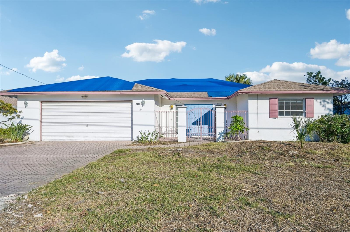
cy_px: 116
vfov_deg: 55.0
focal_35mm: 23
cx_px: 175
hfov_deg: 76.2
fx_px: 223
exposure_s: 1/3200
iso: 400
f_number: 8
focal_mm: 23
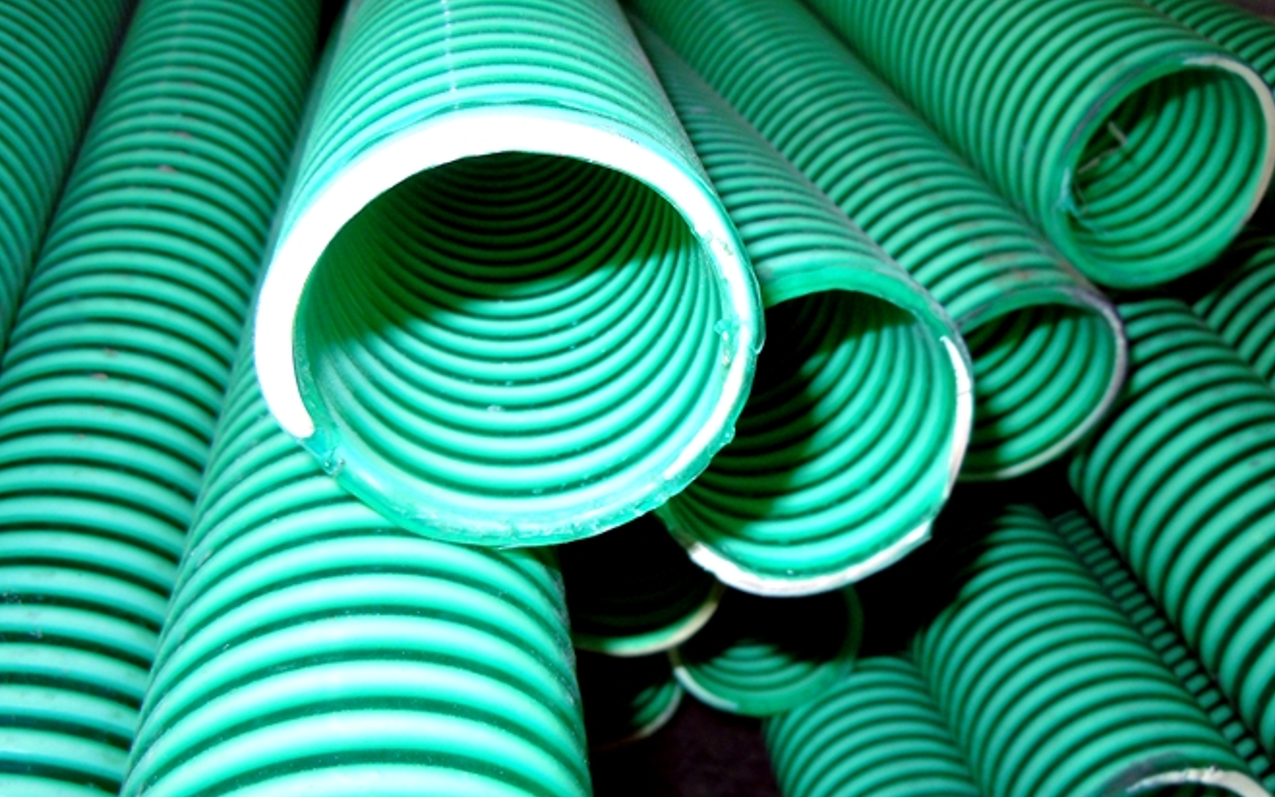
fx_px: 1112
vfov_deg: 39.4
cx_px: 638
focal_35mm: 32
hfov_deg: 59.6
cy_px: 434
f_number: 3.5
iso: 100
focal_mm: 5.4
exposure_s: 1/30
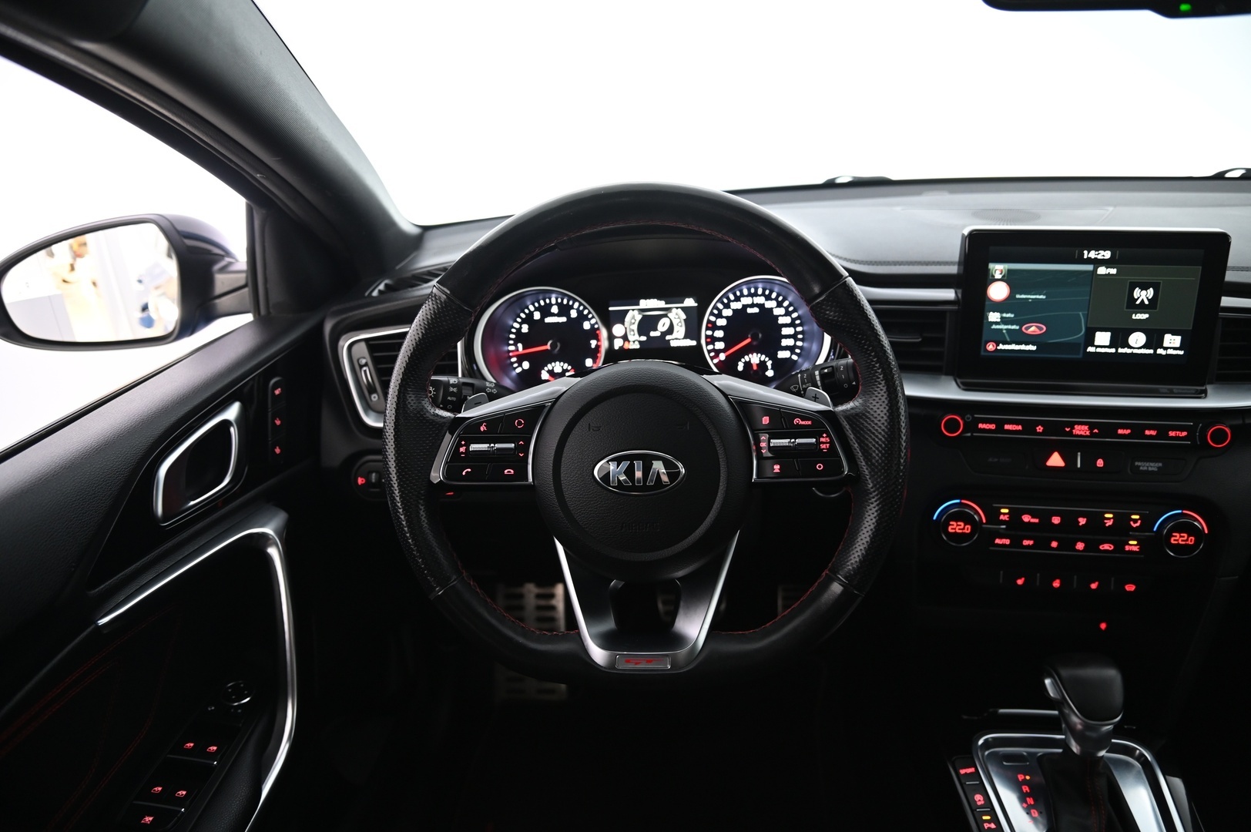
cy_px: 416
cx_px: 626
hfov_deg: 73.8
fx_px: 833
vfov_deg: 53.1
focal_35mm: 24
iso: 2000
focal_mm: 24
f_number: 4
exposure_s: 1/20
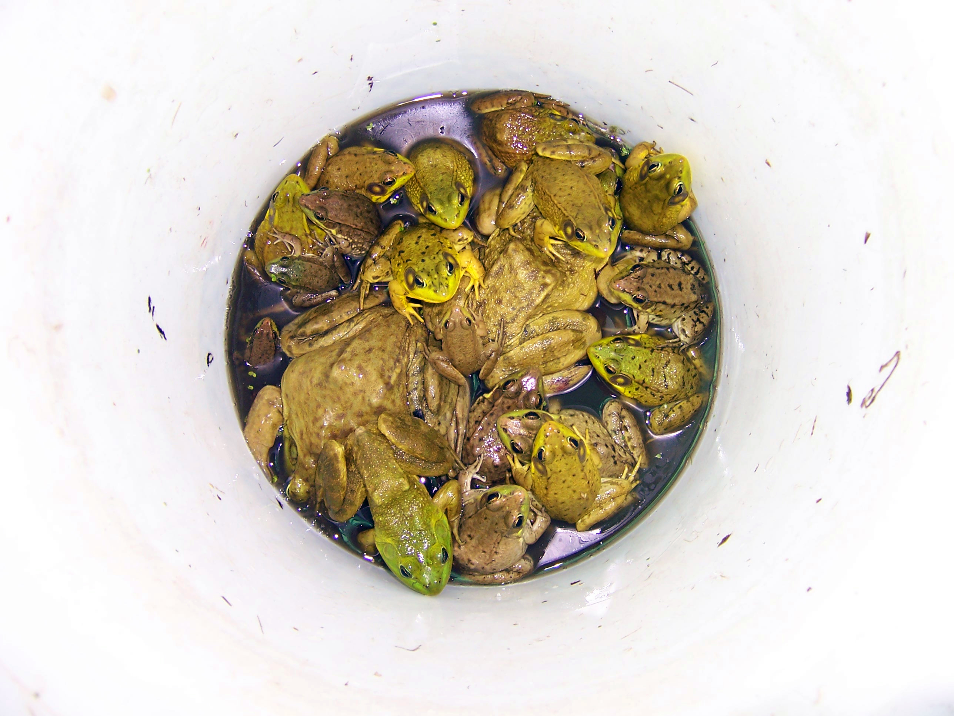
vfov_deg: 42.9
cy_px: 358
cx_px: 477
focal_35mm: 33
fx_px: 909
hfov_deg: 55.4
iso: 80
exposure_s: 1/60
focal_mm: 5.5
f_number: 2.8
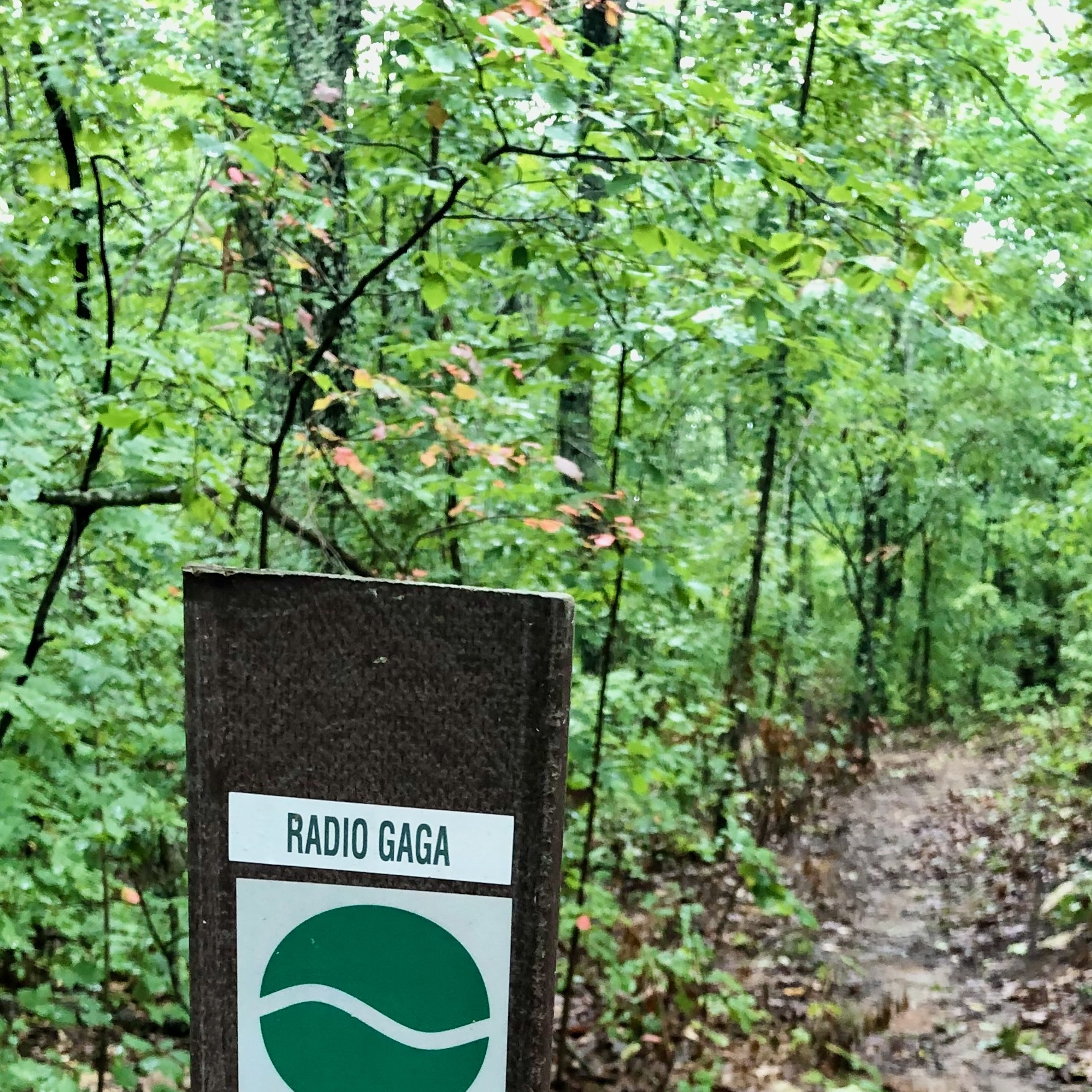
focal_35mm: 55
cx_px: 546
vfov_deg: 29.5
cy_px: 1037
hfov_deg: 31.1
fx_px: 1963
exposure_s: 1/17
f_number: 1.8
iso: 40
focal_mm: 4
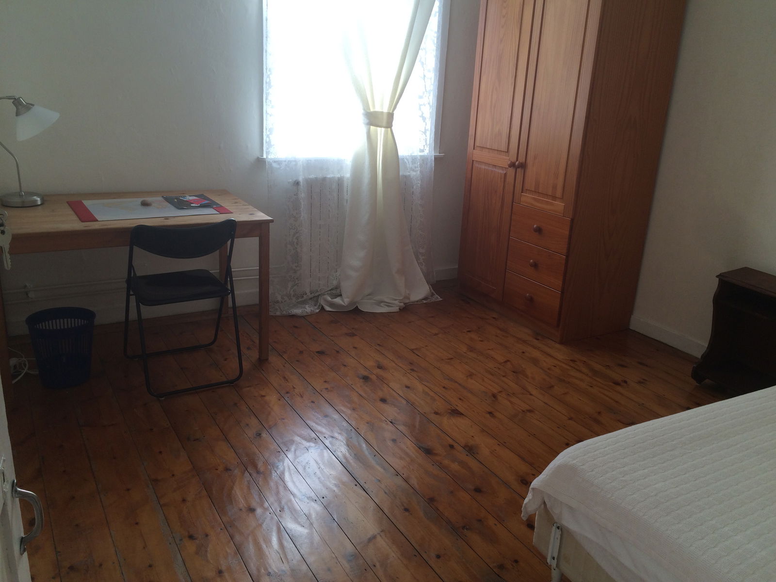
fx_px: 650
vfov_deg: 48.2
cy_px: 291
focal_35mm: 29
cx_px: 388
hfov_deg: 61.7
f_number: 2.2
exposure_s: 1/120
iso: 32
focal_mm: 4.15
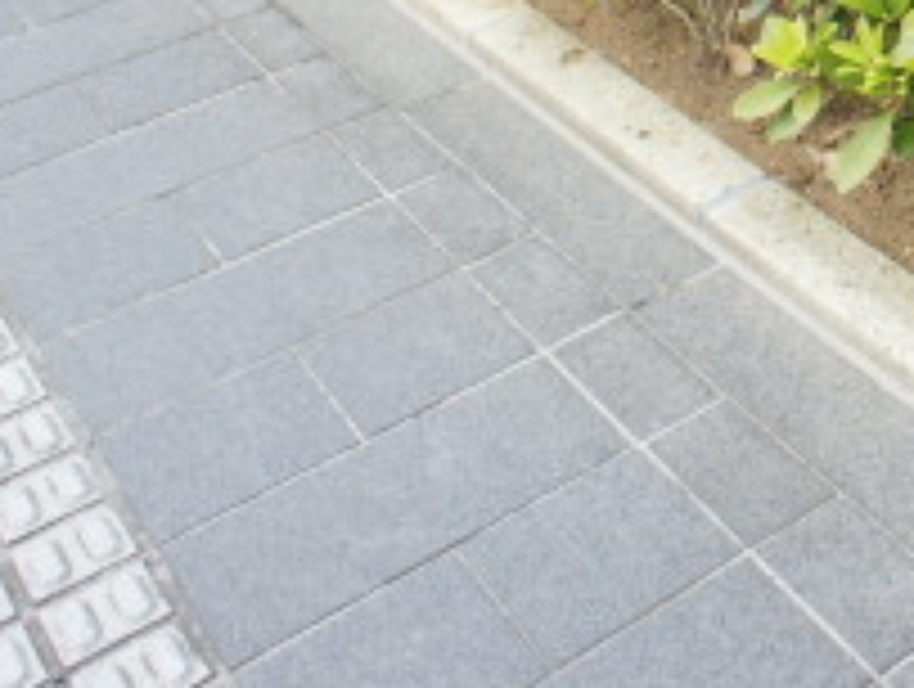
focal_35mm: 68
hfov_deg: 25.2
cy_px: -124
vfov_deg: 20.4
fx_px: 1799
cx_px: 1144
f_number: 3.5
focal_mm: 16
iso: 200
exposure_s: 1/640
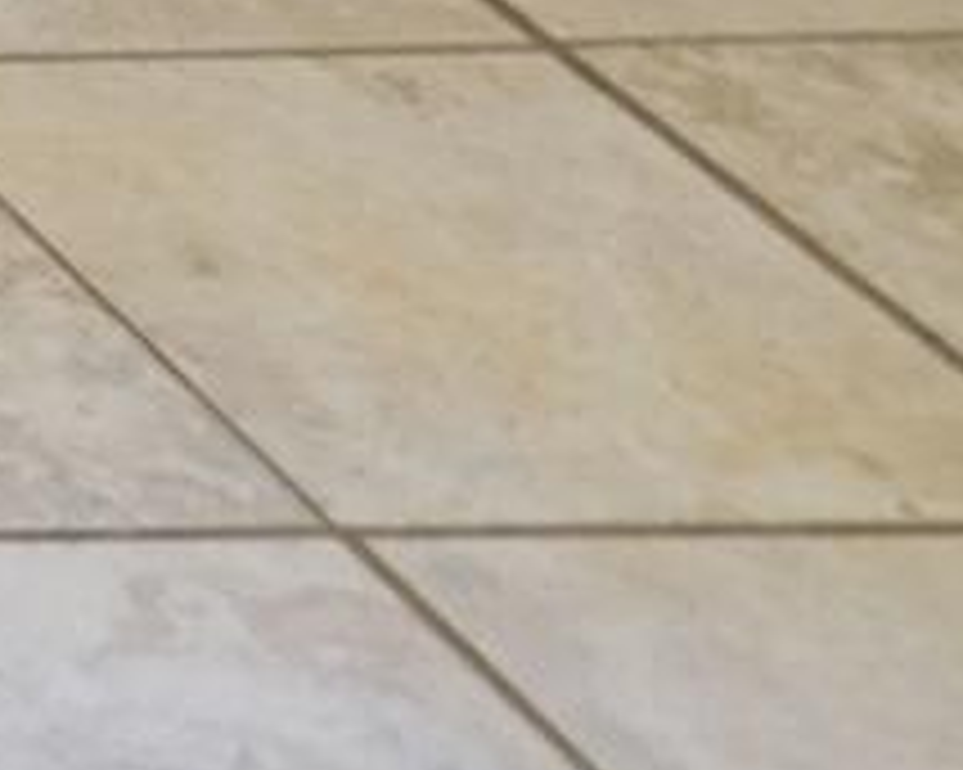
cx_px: -3128
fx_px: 4102
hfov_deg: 7.6
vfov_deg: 7.6
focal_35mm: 144
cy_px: -2278
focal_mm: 16
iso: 1250
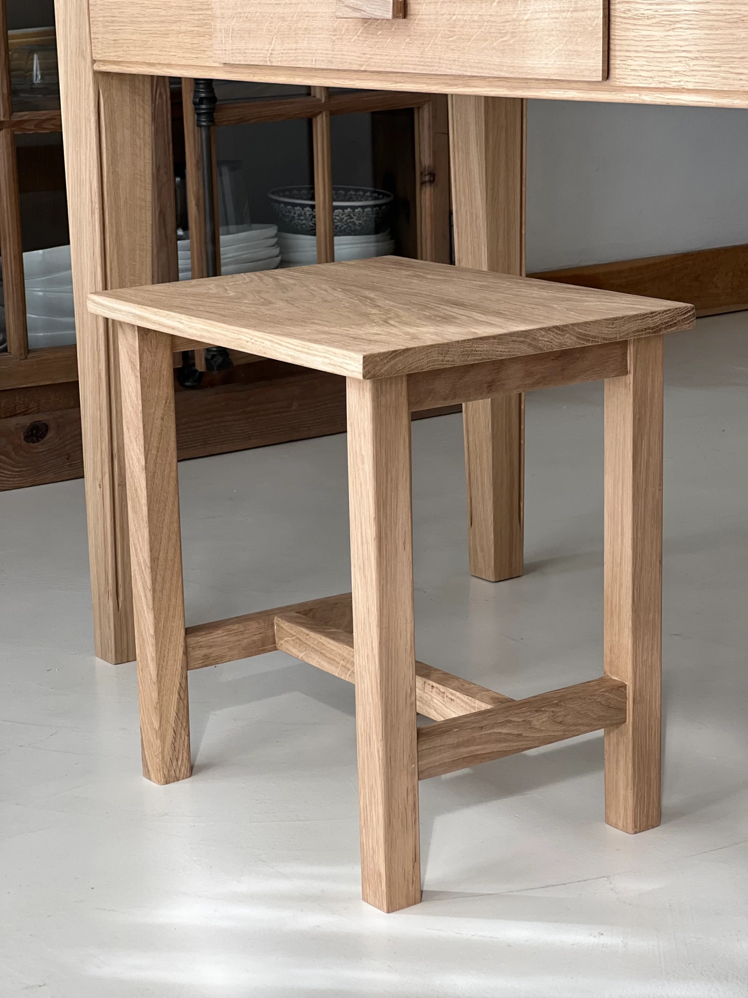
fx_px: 2218
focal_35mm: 77
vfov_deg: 25.3
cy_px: 499
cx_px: 374
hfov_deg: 19.1
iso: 64
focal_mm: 9
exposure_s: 1/121
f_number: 2.8
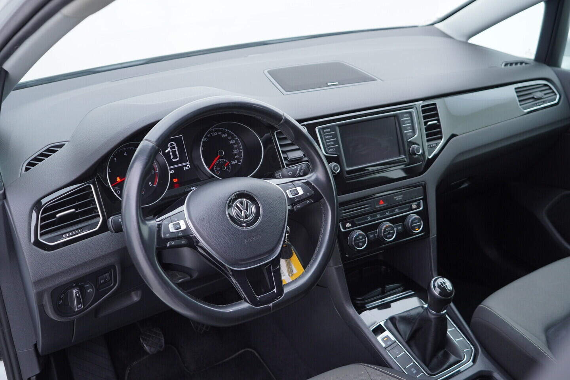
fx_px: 570
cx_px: 285
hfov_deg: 53.1
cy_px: 190
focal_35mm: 36
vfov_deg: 36.9
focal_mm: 24
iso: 160
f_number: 2.8
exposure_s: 1/40
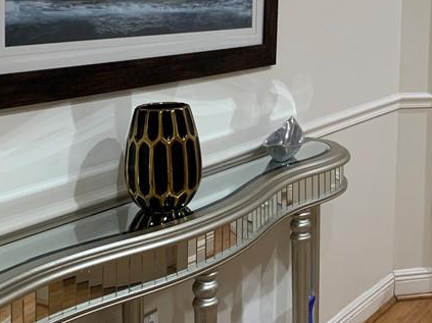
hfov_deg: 29.7
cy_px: 36
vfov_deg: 22.7
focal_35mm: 63
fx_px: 786
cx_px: 372
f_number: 1.8
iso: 250
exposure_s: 1/60
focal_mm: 4.25
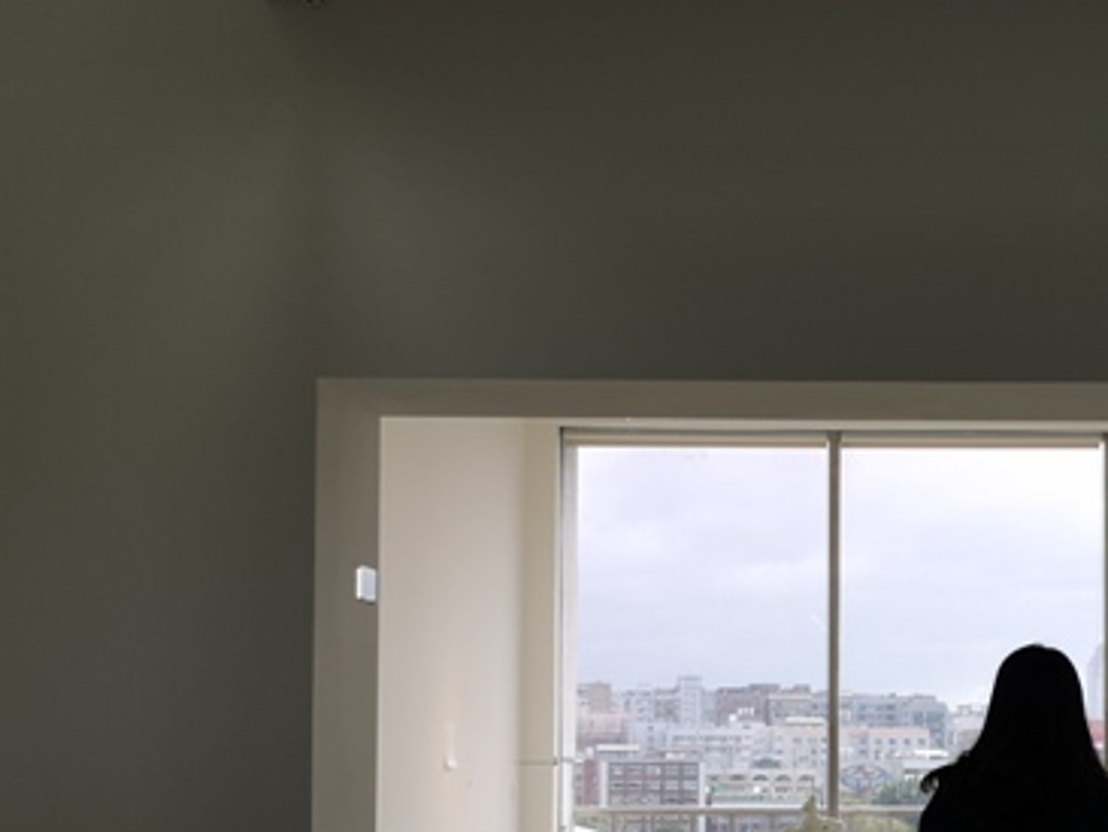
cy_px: 720
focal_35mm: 59
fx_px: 1890
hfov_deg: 31.3
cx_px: 981
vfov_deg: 24.3
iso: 50
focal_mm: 3.95
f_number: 1.8
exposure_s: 1/327
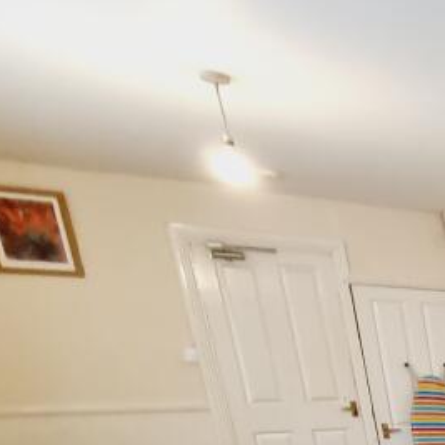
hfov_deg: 20.9
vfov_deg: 31.2
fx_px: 640
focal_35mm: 44
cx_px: 845
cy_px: 555
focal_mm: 2.2
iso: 320
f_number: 2.2
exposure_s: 1/33
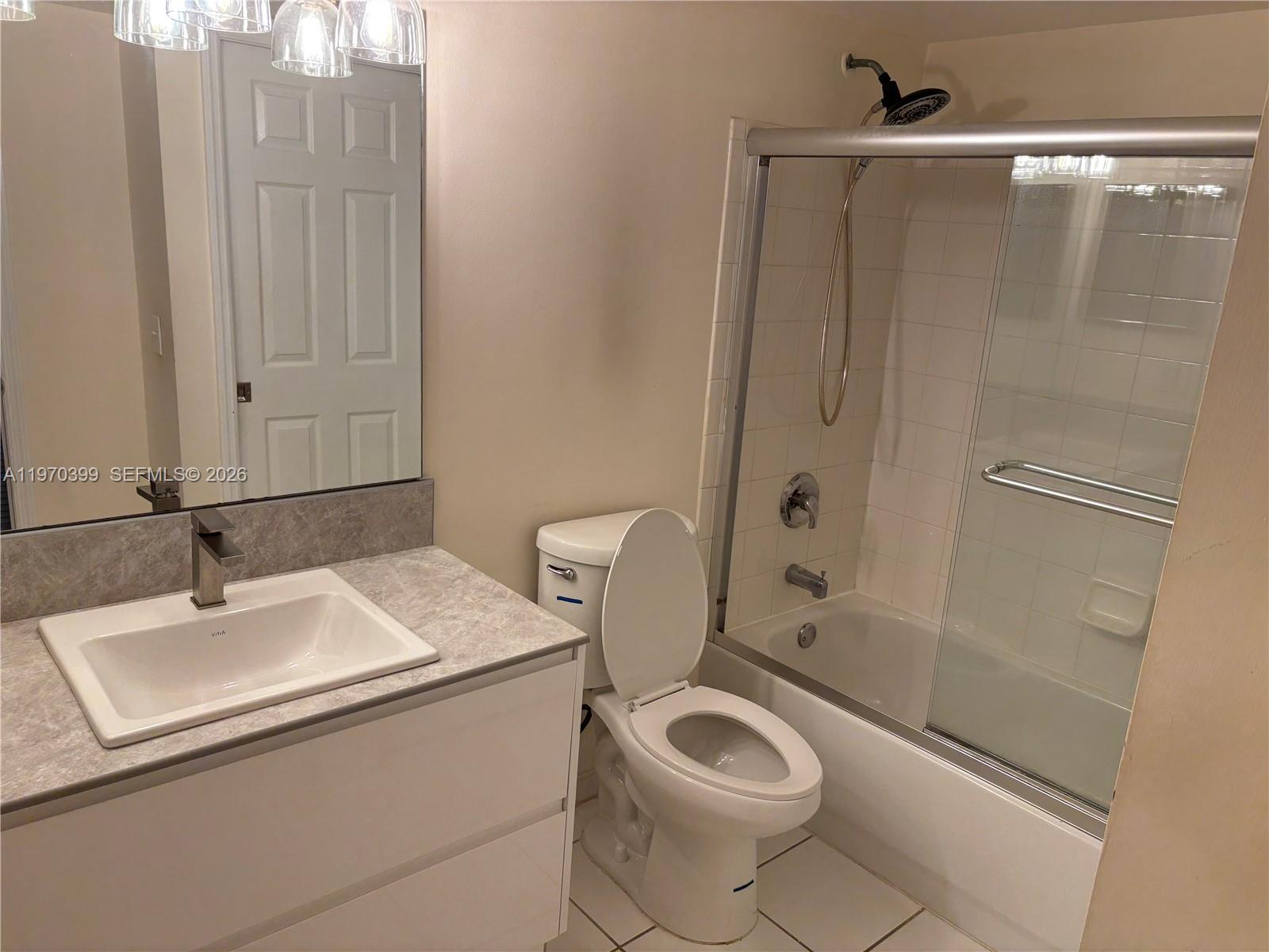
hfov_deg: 67.3
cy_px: 476
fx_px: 953
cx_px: 634
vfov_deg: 53.1
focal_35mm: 26
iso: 80
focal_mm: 5.96
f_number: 1.6
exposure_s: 1/120
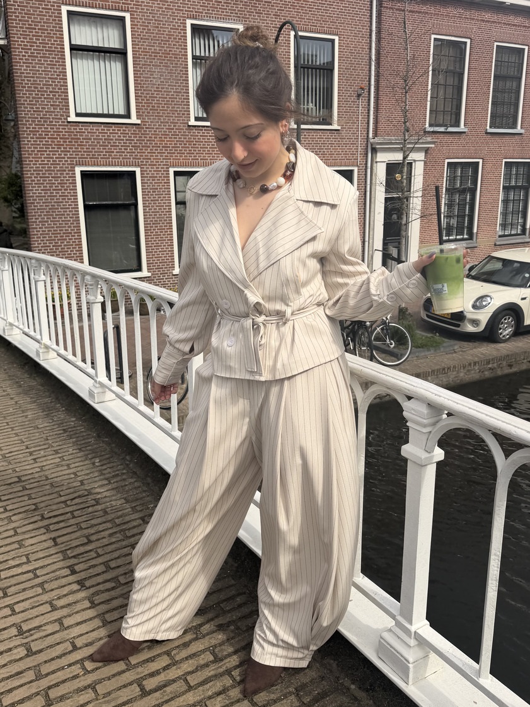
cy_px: 354
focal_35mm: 24
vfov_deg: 71.6
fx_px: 490
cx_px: 265
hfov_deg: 56.8
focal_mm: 6.76
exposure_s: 1/5714
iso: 80
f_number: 1.78
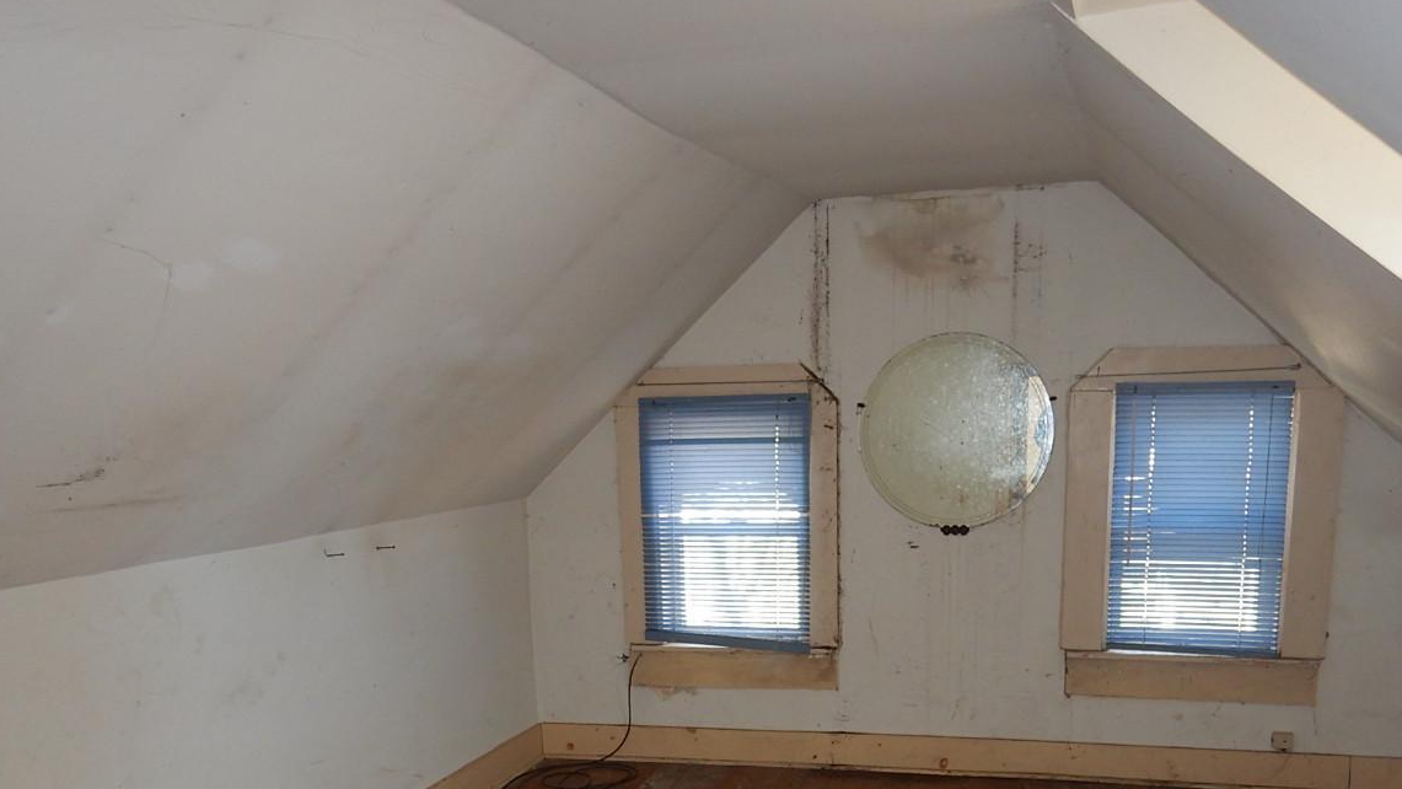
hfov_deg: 59.4
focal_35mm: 33
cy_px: 627
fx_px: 1227
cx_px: 753
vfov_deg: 34.6
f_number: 2.8
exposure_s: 1/30
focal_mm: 4.3
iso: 200
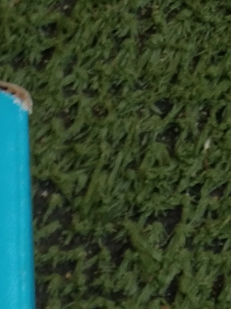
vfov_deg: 9.6
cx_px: -241
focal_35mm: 182
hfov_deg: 7.8
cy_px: 745
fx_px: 1620
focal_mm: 3.65
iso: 65
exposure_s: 1/100
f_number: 2.2
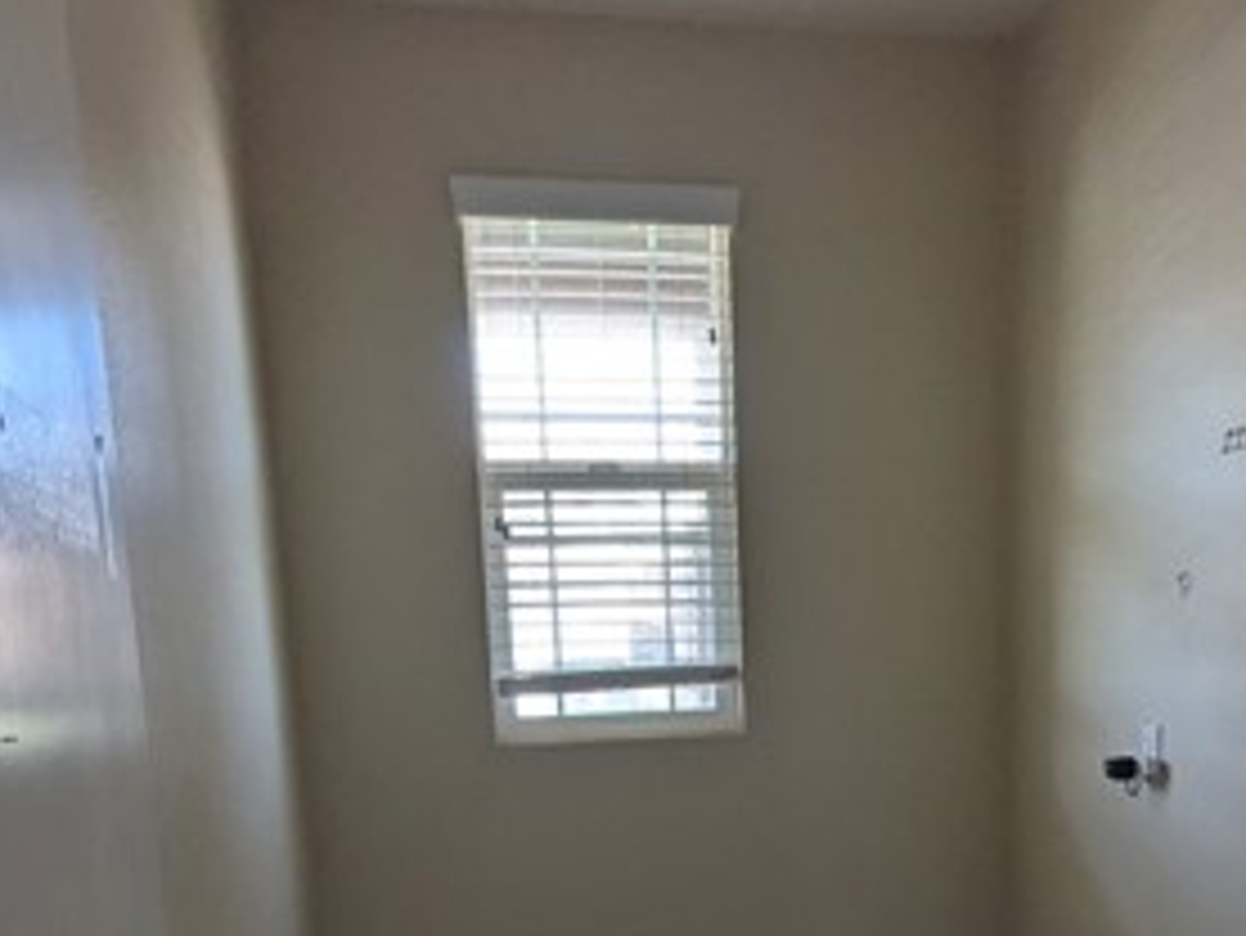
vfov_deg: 35.9
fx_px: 1332
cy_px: 873
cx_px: 774
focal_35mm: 37
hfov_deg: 49.7
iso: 137
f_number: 2.2
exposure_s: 1/120
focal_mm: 2.35
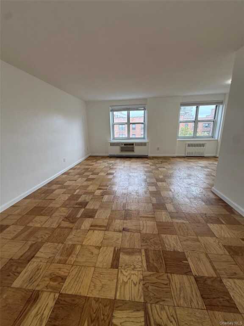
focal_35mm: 14
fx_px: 132
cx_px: 122
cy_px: 163
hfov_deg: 85.7
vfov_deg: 102.1
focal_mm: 2.22
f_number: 2.2
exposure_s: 1/120
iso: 80
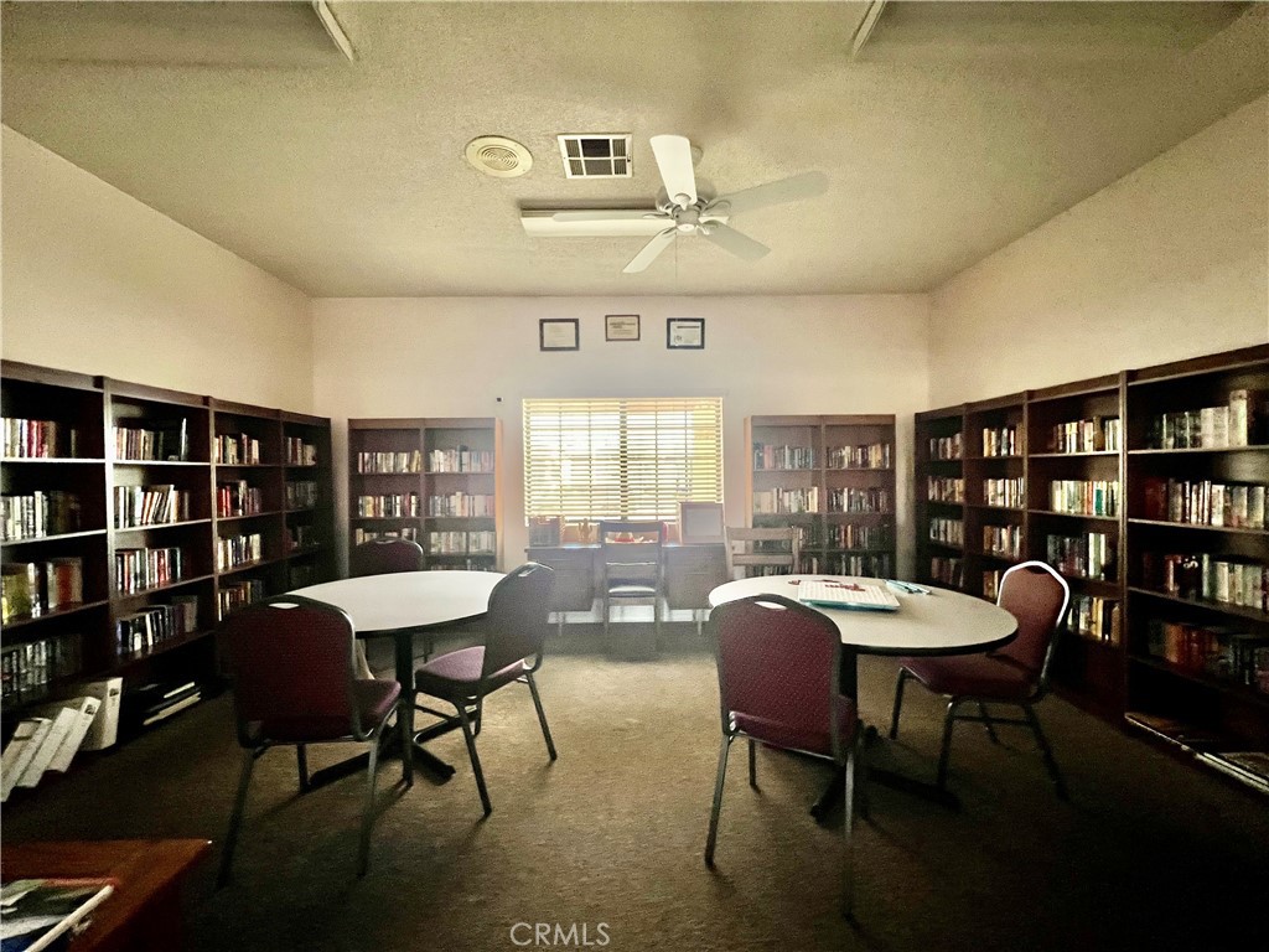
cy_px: 476
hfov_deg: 106.2
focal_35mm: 13
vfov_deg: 89.9
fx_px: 477
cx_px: 634
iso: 500
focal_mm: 1.57
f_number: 1.8
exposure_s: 1/60
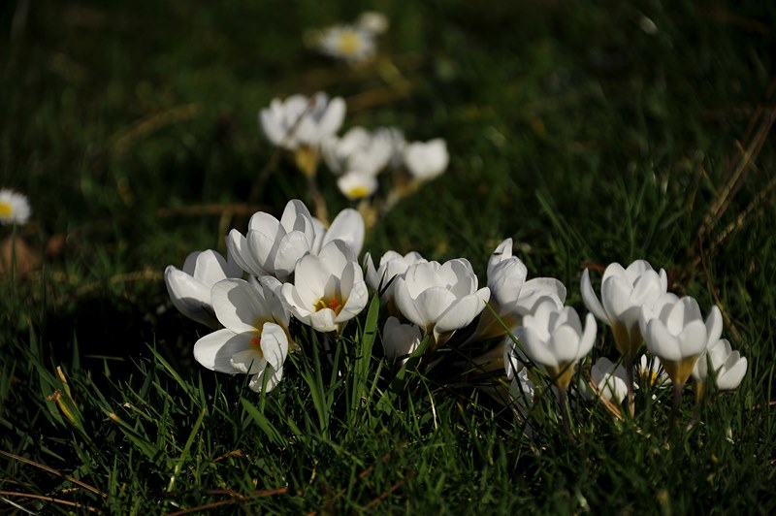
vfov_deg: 4.6
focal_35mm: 300
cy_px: 258
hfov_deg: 6.9
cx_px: 388
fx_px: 6461
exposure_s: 1/2000
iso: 200
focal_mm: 300
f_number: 6.3
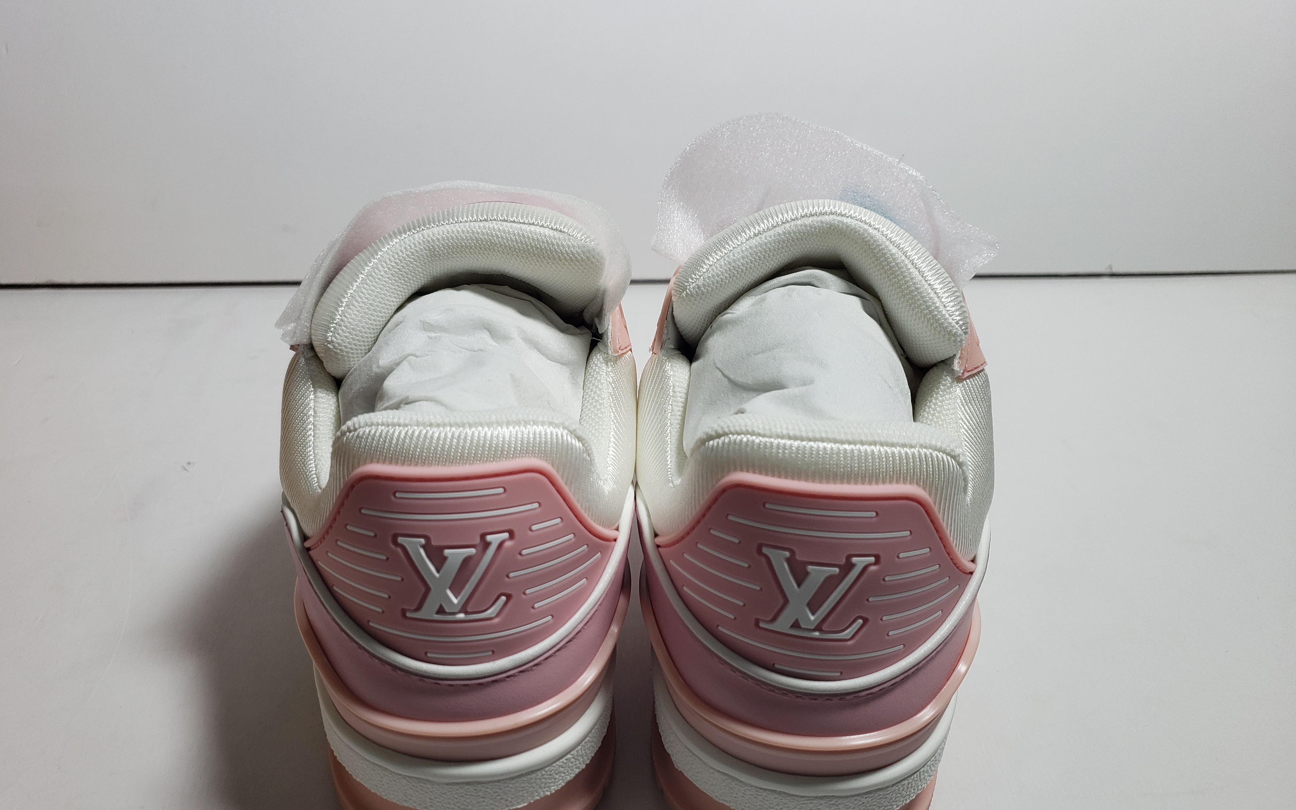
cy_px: 463
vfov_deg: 44.4
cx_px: 645
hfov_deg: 66.5
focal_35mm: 28
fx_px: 989
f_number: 1.5
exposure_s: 1/543
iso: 50
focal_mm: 4.3
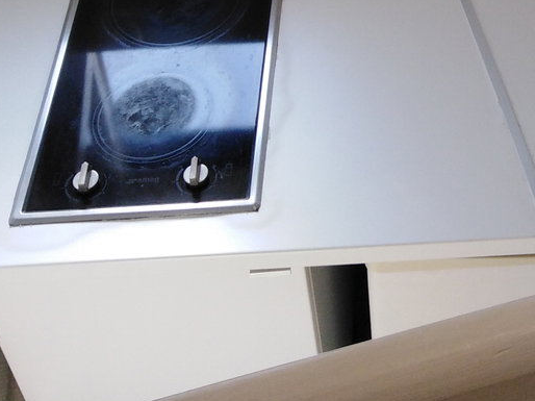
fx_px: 1251
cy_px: -147
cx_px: 585
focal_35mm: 81
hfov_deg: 22.8
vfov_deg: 16.9
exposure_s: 1/120
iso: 130
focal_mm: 3.46
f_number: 2.2
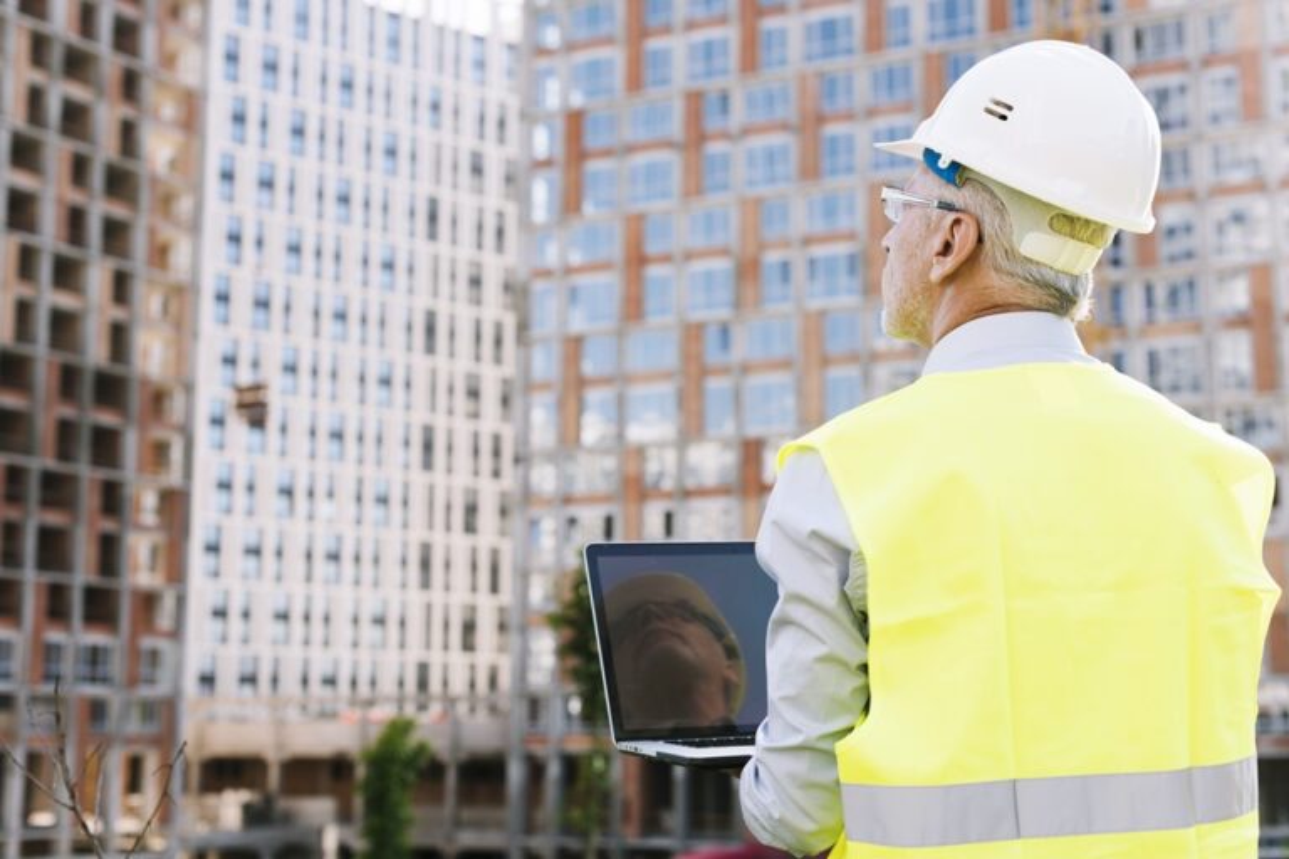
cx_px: 644
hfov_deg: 39.6
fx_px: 1790
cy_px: 430
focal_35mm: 50
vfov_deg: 27.0
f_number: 4
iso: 125
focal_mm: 50
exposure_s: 1/200
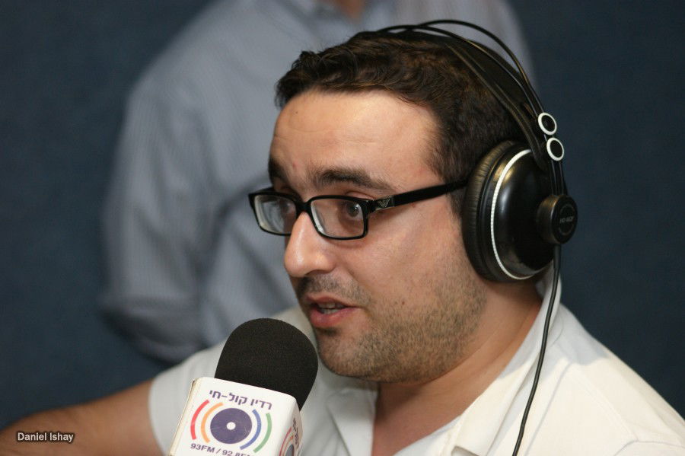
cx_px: 342
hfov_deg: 13.0
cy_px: 228
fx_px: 2995
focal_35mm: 158
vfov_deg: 8.7
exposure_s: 1/125
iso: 400
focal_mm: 105
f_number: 2.8
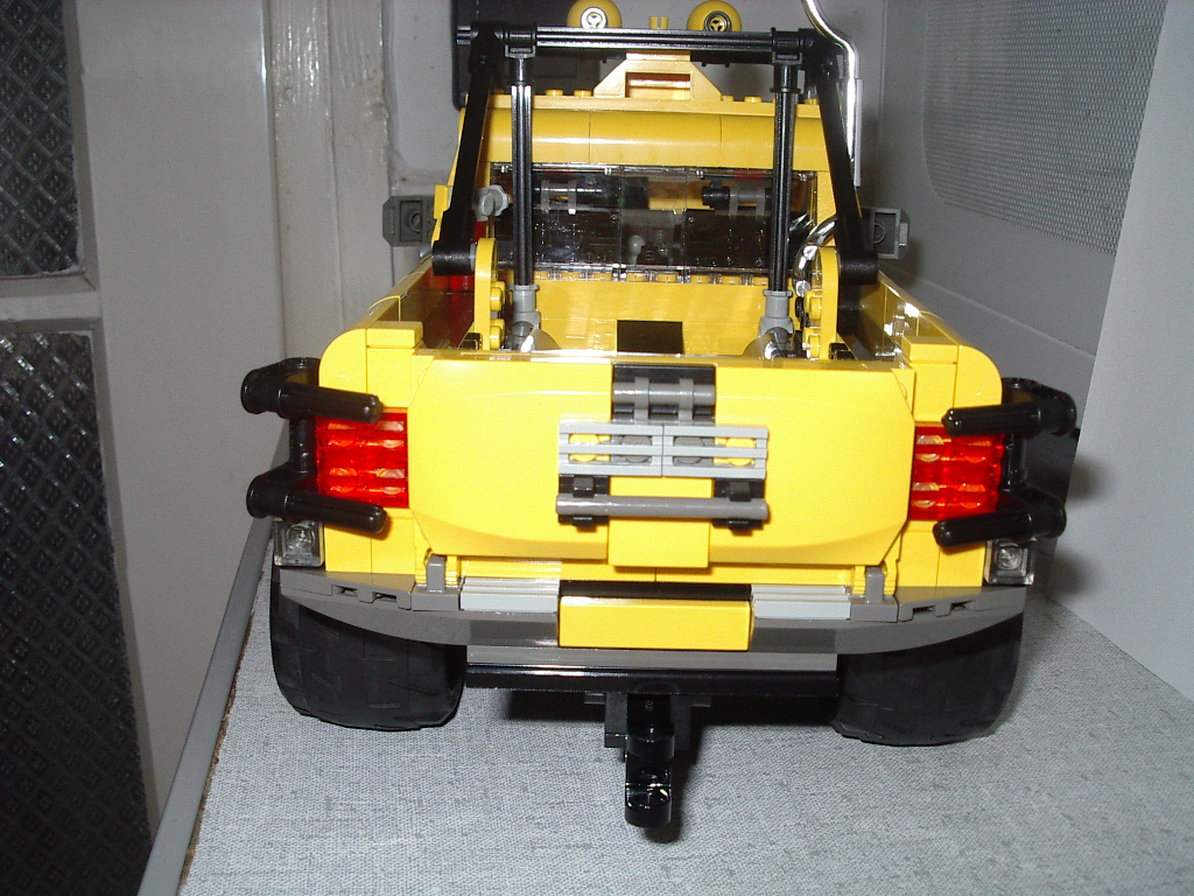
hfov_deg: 49.0
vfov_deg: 37.7
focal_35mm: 38
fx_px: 1311
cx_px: 597
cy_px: 448
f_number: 4.8
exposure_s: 1/60
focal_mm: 5.8
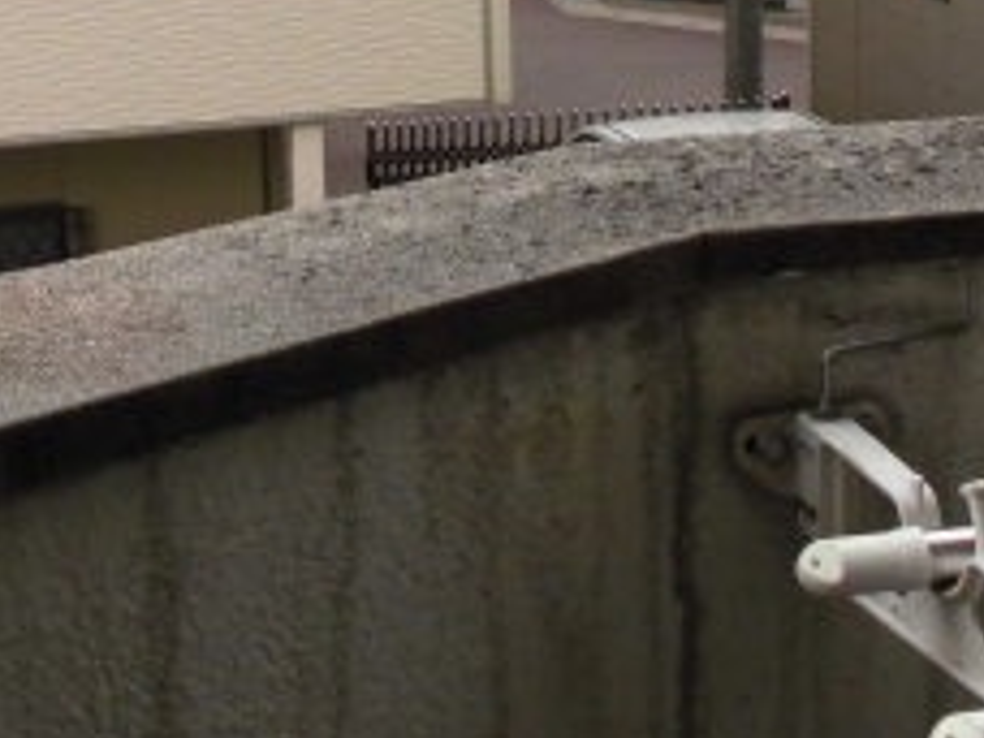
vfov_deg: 19.1
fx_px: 2075
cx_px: 475
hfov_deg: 26.7
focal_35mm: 73
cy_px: -134
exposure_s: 1/100
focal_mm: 4.6
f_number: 3.5
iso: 100
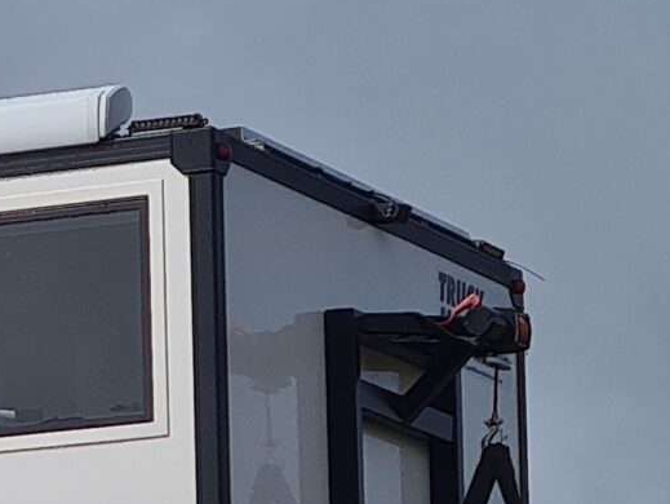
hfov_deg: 12.1
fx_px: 2673
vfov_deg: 10.3
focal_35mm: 138
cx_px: -820
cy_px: 831
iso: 40
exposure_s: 1/2551
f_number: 2
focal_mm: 5.9
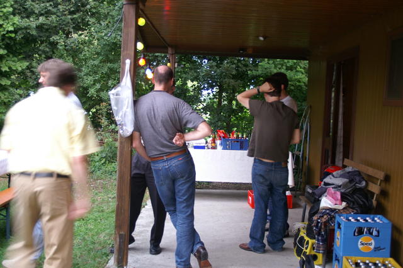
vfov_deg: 29.8
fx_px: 503
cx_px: 202
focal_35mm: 45
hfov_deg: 43.6
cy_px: 134
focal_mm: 30
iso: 200
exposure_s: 1/10
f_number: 4
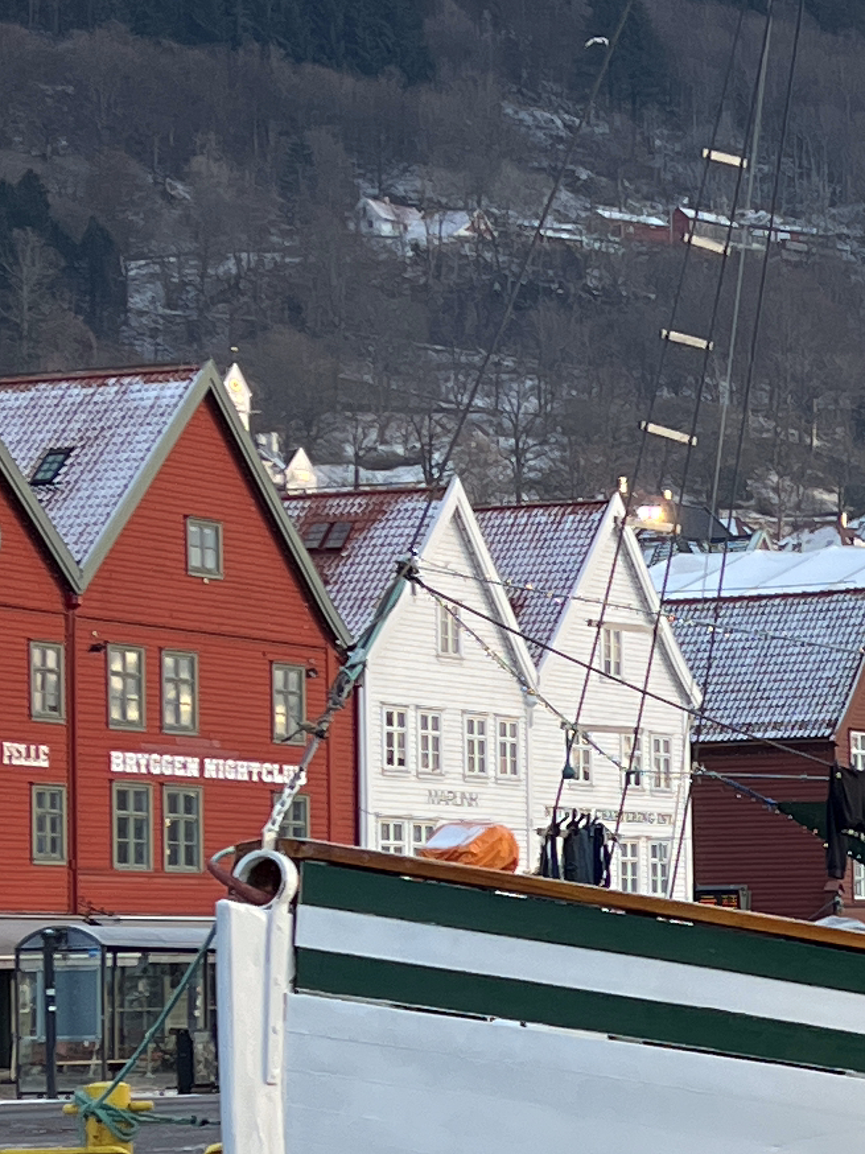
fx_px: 4000
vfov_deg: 16.3
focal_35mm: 120
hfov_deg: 11.4
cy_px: 889
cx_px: 1583
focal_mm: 5.7
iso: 34
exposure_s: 1/940
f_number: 1.5
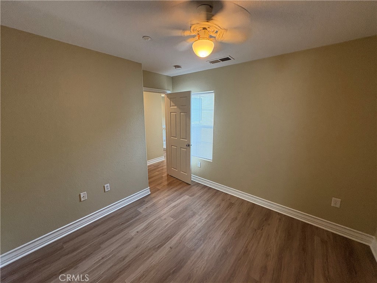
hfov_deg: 102.1
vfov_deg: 85.7
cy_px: 142
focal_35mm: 14
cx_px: 188
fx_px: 152
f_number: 2.2
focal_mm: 2.22
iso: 200
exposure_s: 1/60
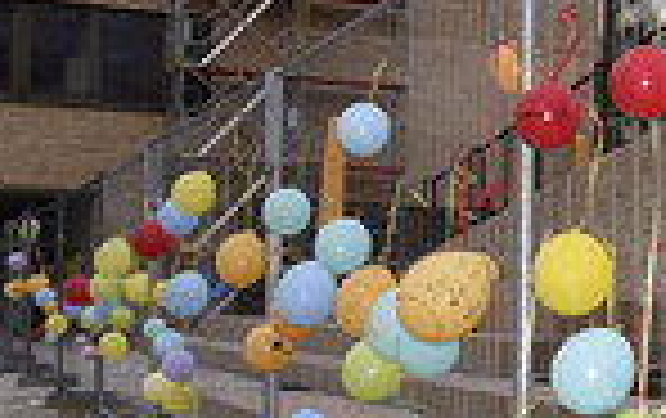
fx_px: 1691
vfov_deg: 14.1
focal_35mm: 93
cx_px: 988
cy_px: 265
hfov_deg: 19.5
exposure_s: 1/160
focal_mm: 30
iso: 500
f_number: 11
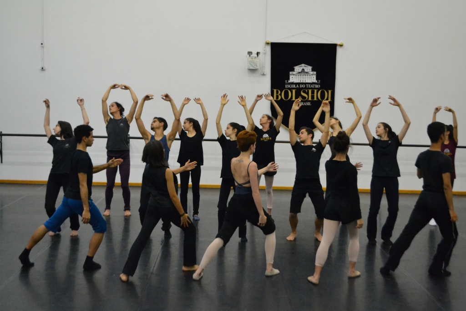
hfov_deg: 41.1
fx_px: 621
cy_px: 156
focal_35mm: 48
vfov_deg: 28.1
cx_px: 233
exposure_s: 1/125
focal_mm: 32
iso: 3200
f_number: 4.8
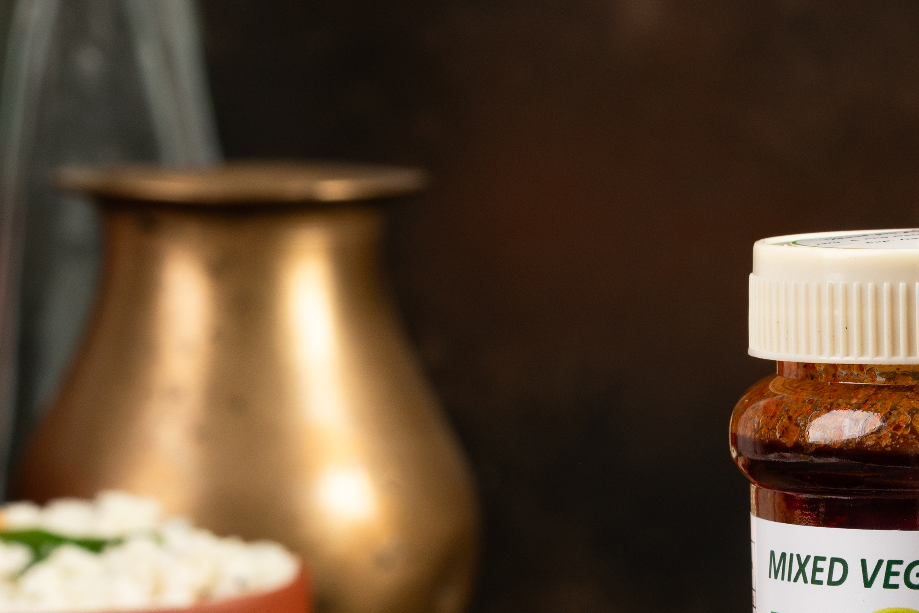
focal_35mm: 305
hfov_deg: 6.7
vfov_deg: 4.5
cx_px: 901
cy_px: 491
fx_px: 7787
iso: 200
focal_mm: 90
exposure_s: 1/160
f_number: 9
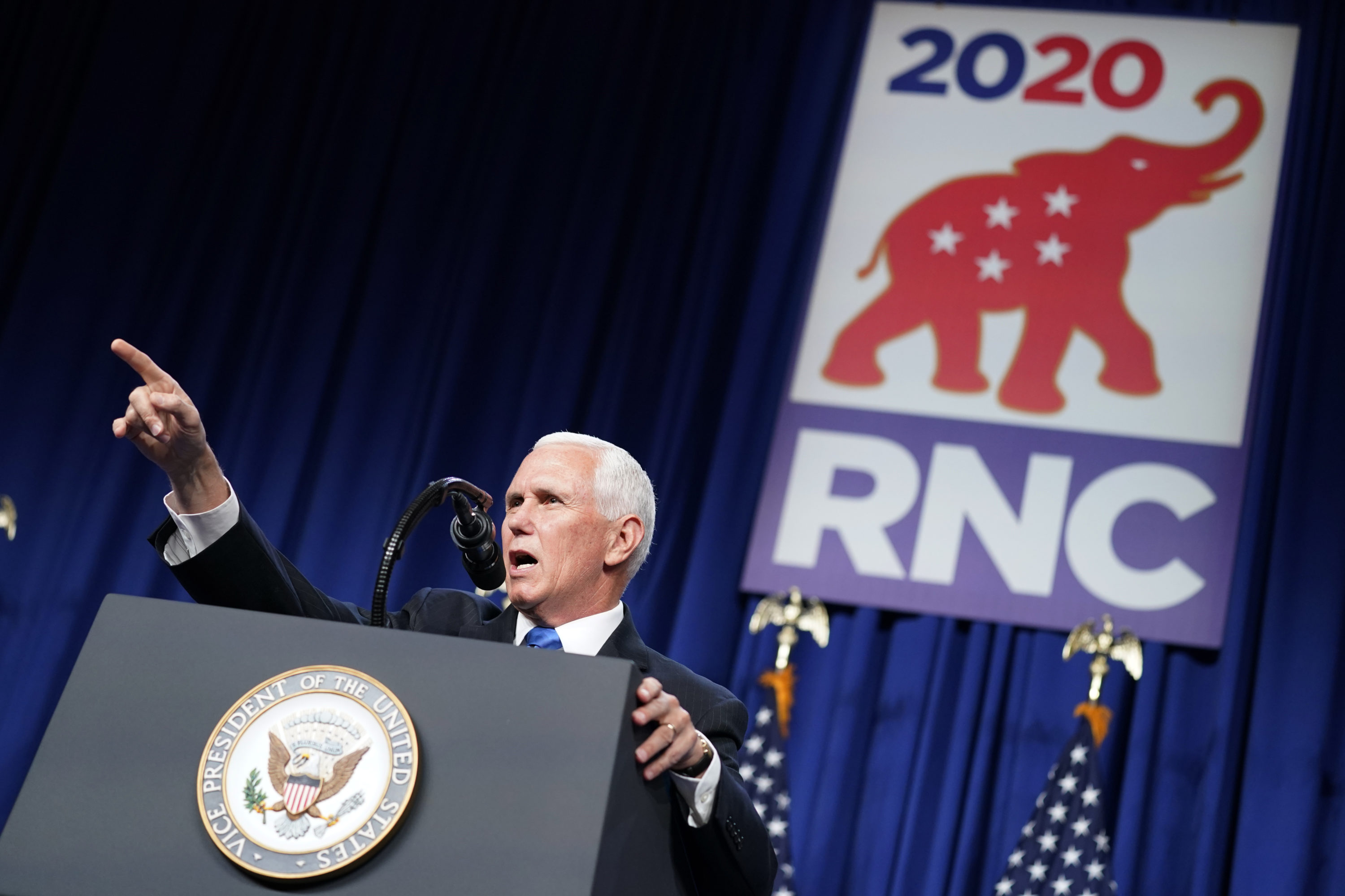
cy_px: 448
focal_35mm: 70
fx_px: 2615
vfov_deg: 19.5
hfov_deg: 28.8
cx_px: 672
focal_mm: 70
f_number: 2.8
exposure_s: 1/640
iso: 2500
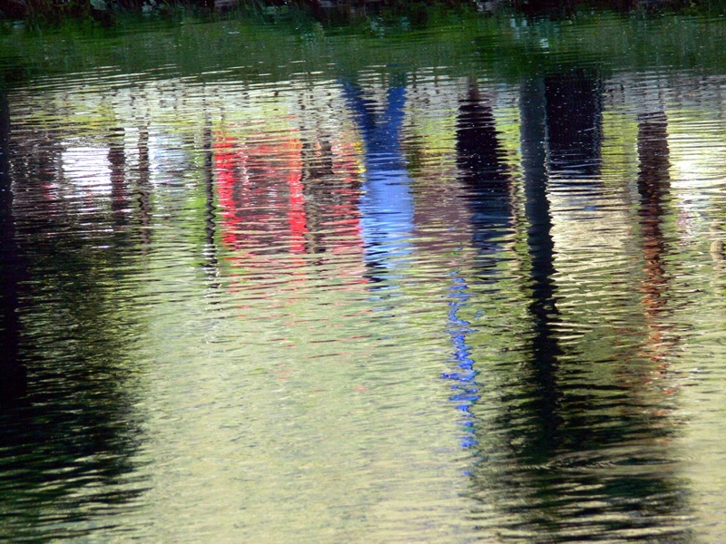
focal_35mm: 420
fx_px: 8809
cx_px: 363
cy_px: 272
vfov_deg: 3.5
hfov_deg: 4.7
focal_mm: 88.8
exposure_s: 1/250
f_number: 5.6
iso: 200
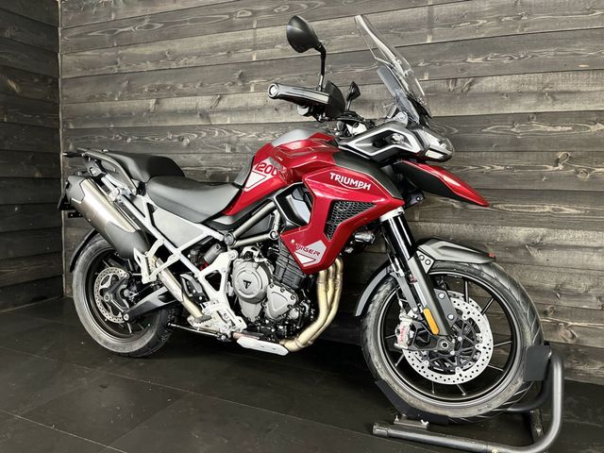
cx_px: 302
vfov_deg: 53.1
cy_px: 226
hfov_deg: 67.3
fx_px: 454
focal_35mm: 26
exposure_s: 1/50
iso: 320
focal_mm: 5.1
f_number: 1.6
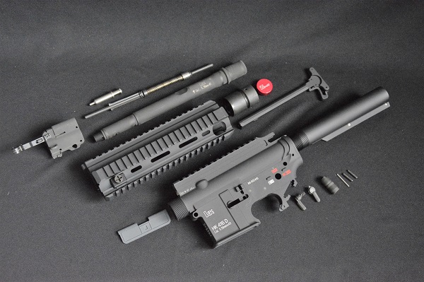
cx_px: 212
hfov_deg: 37.9
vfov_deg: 25.7
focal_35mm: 52
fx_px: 618
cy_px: 141
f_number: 5.6
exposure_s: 1/250
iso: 6400
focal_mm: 35
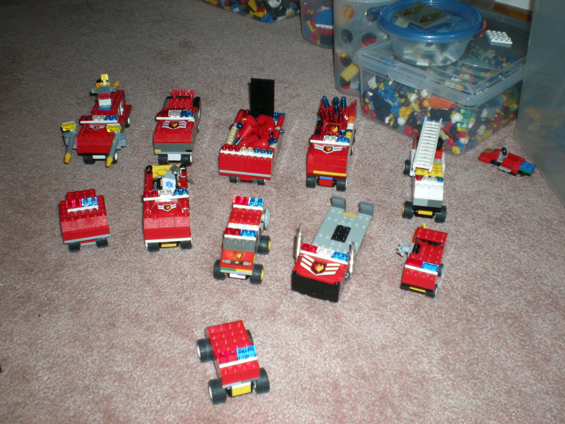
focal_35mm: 38
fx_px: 620
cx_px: 282
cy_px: 212
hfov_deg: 49.0
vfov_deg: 37.7
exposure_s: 1/60
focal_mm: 6.3
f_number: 3.1
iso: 64
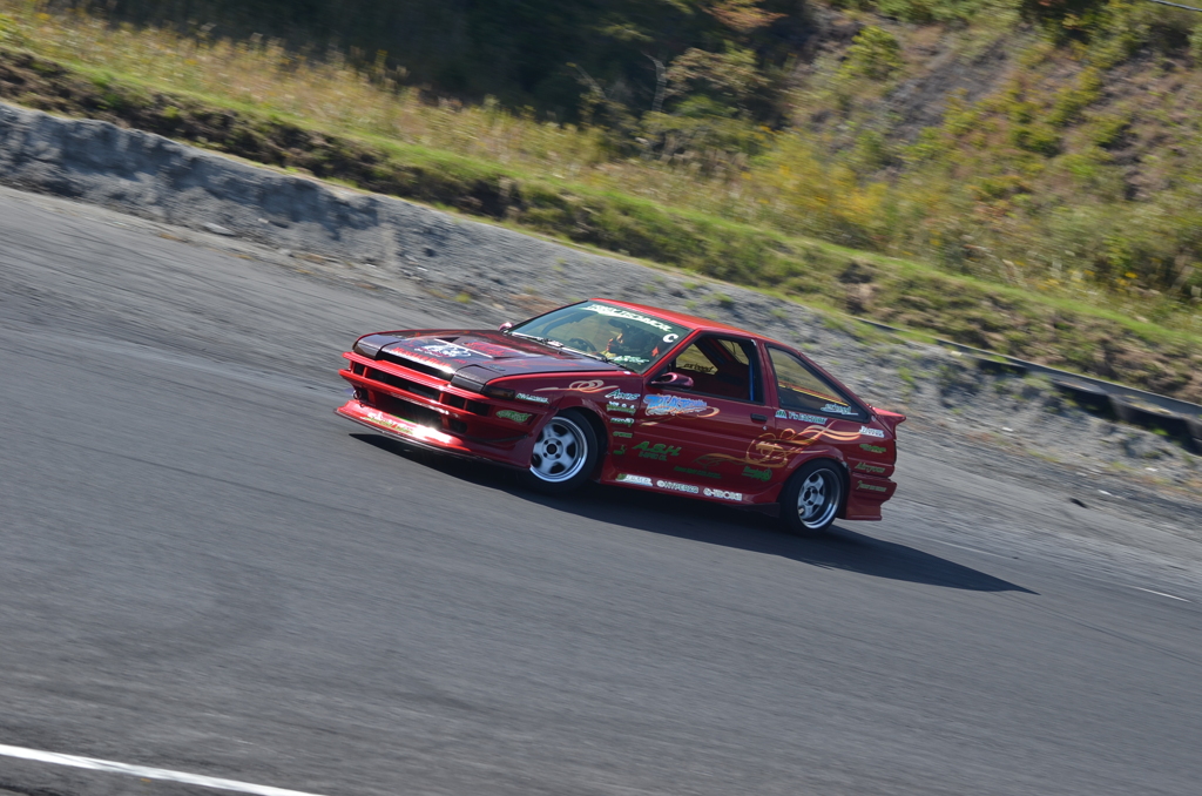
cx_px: 601
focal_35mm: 112
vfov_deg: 12.1
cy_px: 398
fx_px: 3748
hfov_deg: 18.2
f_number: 7.1
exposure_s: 1/320
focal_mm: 75
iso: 100
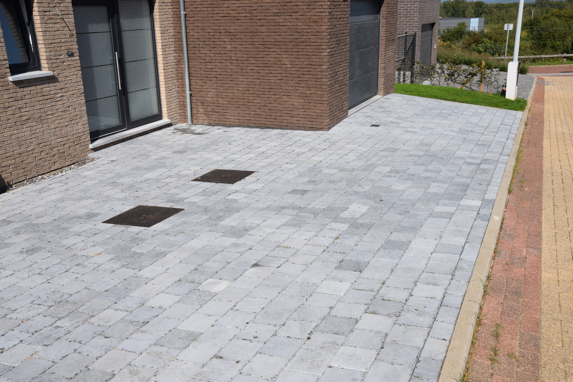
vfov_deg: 40.0
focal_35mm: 33
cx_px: 286
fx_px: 525
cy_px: 191
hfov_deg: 57.2
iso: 200
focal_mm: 22
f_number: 11
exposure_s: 1/500
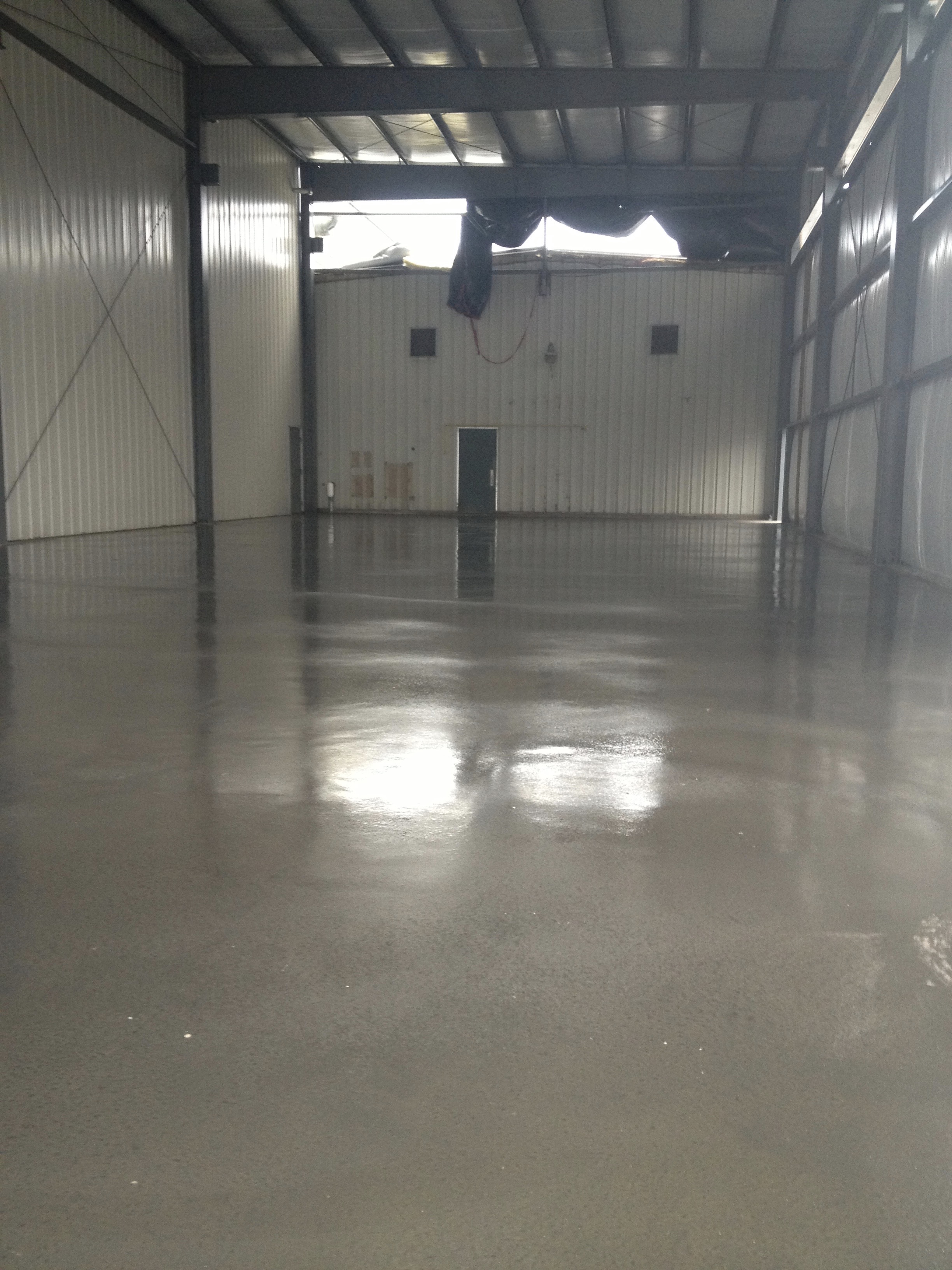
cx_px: 476
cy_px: 635
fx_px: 1283
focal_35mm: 35
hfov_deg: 40.7
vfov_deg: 52.6
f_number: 2.4
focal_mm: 4.28
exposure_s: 1/20
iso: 160
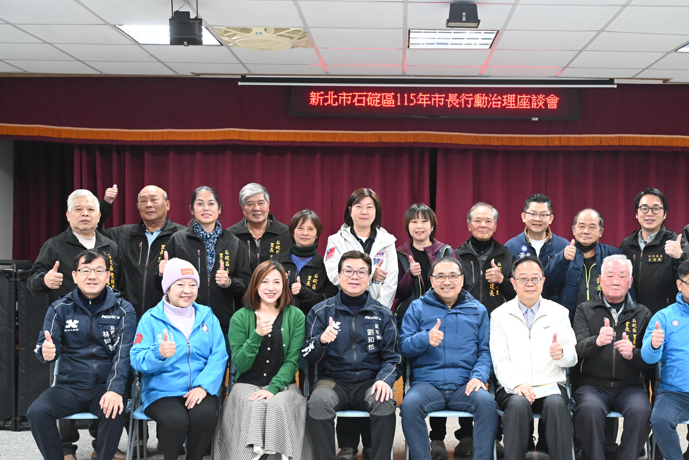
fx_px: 861
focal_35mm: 45
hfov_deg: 43.4
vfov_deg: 29.8
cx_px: 405
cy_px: 273
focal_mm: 36
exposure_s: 1/125
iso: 5000
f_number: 4.5
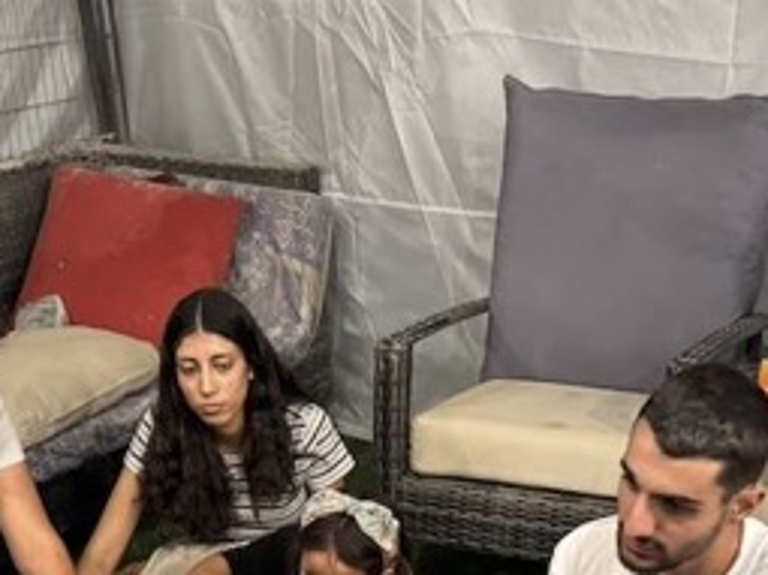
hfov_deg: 29.4
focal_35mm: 66
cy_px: 694
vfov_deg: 20.7
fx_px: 1464
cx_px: 382
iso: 640
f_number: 1.78
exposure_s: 1/60
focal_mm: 6.76
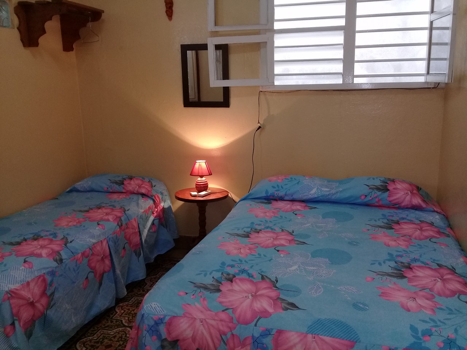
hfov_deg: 58.4
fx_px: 418
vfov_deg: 45.4
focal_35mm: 31
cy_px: 175
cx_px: 234
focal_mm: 3.3
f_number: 2.2
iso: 100
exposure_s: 1/30
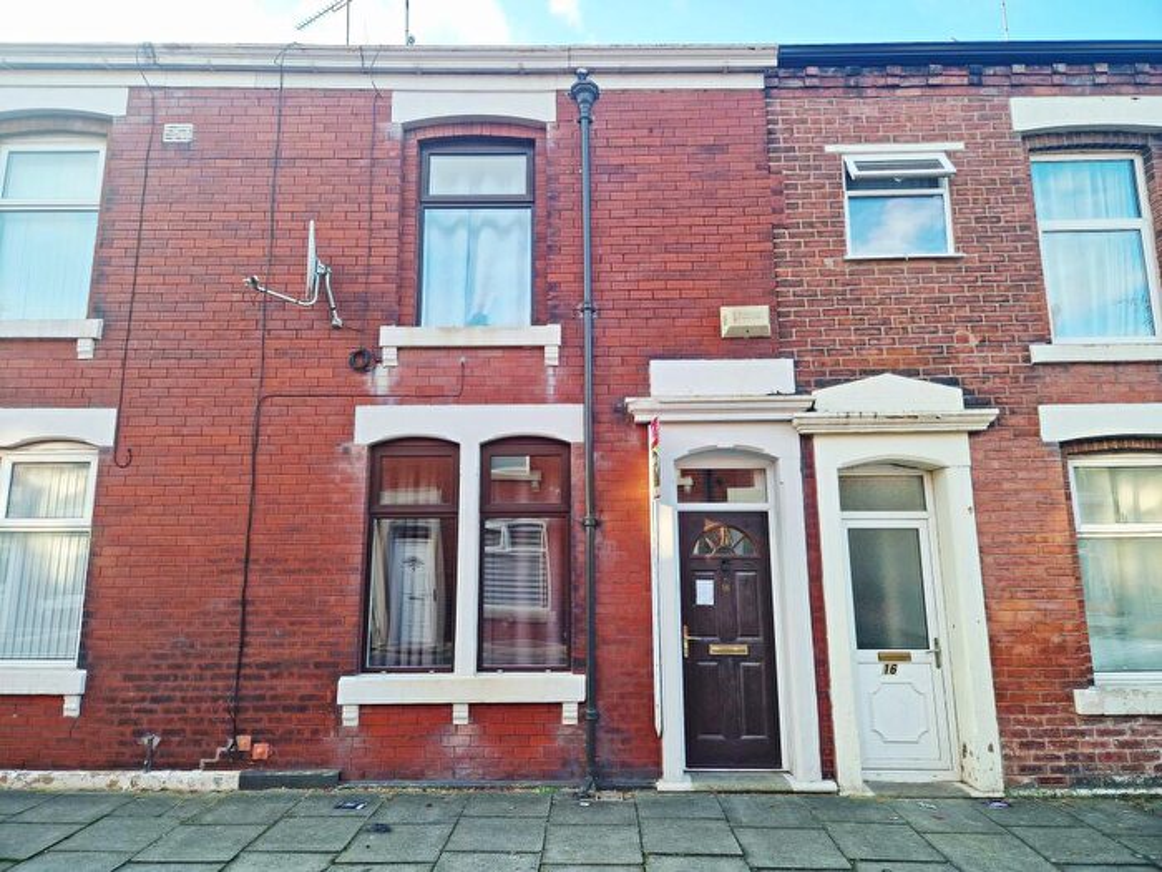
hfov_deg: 73.9
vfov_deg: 58.9
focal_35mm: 23
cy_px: 436
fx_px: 772
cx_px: 581
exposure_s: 1/192
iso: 50
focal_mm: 5.4
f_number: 1.8
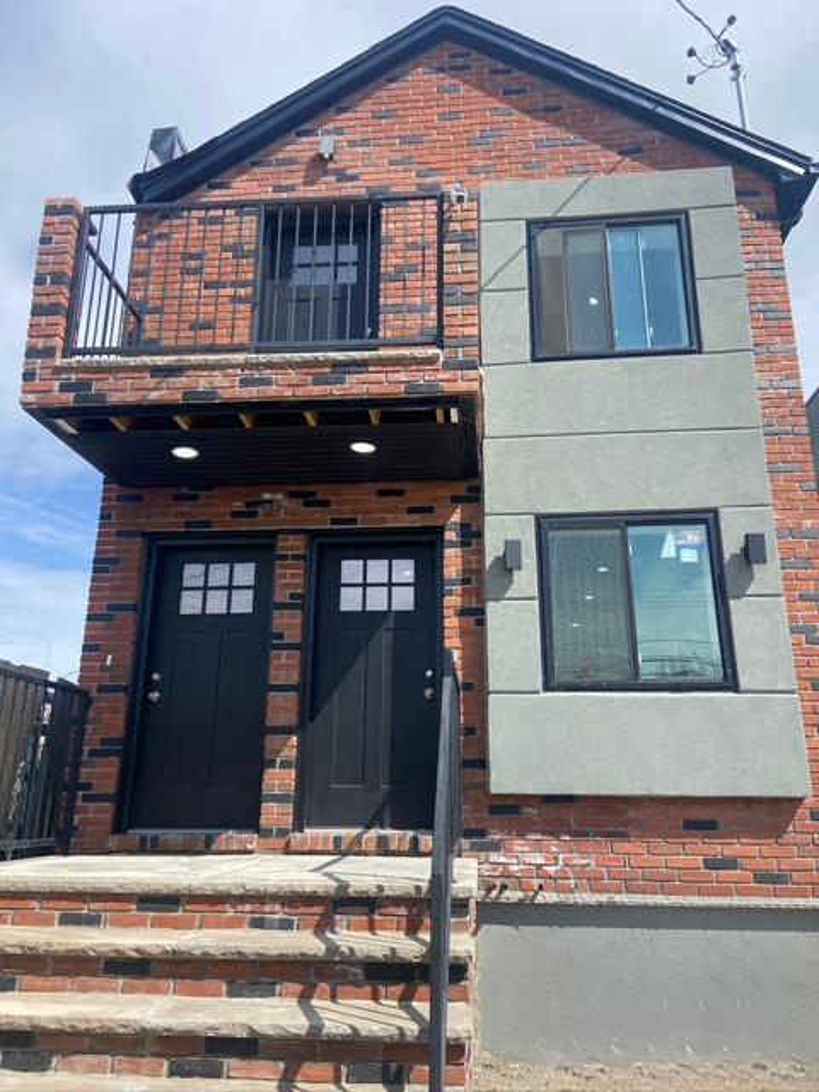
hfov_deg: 53.1
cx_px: 410
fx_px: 820
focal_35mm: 26
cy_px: 546
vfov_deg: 67.3
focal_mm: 4.25
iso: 32
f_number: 1.8
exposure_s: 1/1754
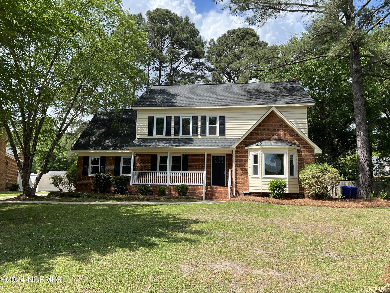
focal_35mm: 26
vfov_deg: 53.1
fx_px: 293
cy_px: 146
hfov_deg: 67.3
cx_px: 195
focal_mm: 5.7
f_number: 1.5
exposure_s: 1/1934
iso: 50
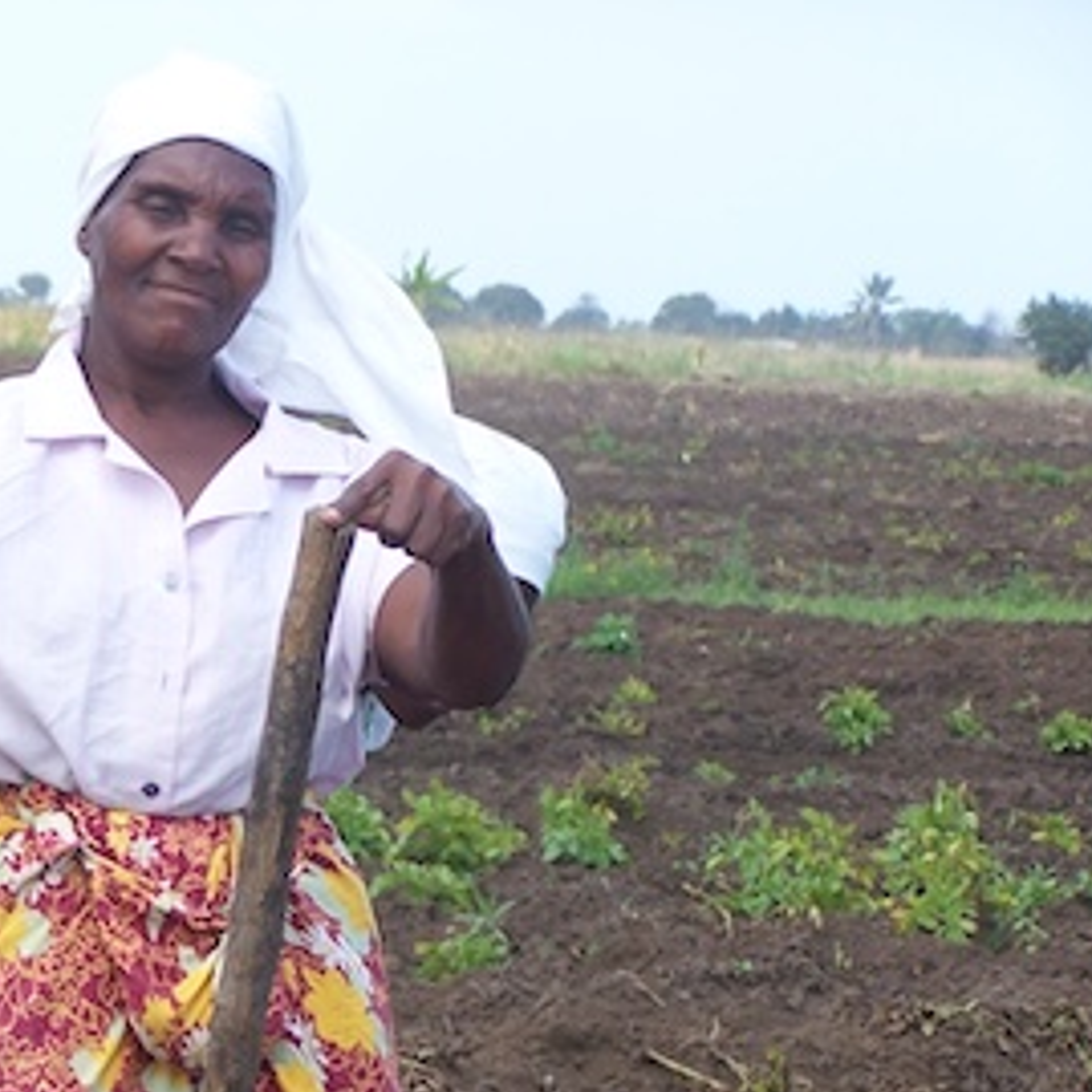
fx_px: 8637
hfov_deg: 7.2
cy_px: 956
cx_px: -126
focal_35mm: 242
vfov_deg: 7.2
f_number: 3.2
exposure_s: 1/400
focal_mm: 19.4
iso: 80
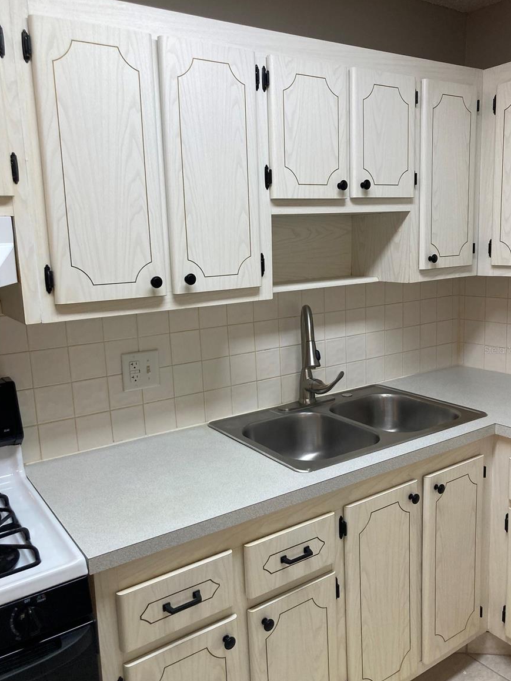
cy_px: 350
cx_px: 261
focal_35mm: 29
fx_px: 571
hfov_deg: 48.2
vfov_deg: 61.7
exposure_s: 1/120
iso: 64
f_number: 1.8
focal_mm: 3.99
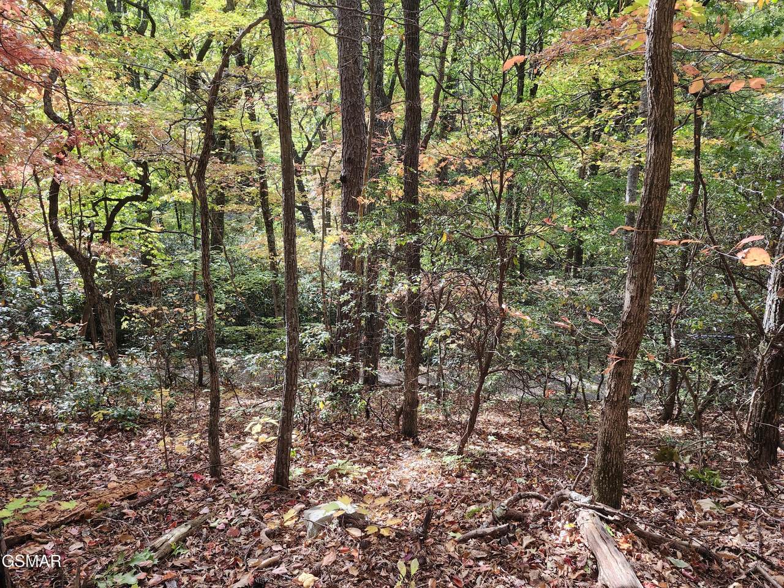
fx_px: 521
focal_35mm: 23
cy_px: 294
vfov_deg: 58.9
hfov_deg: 73.9
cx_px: 392
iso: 200
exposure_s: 1/180
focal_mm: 5.54
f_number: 1.8
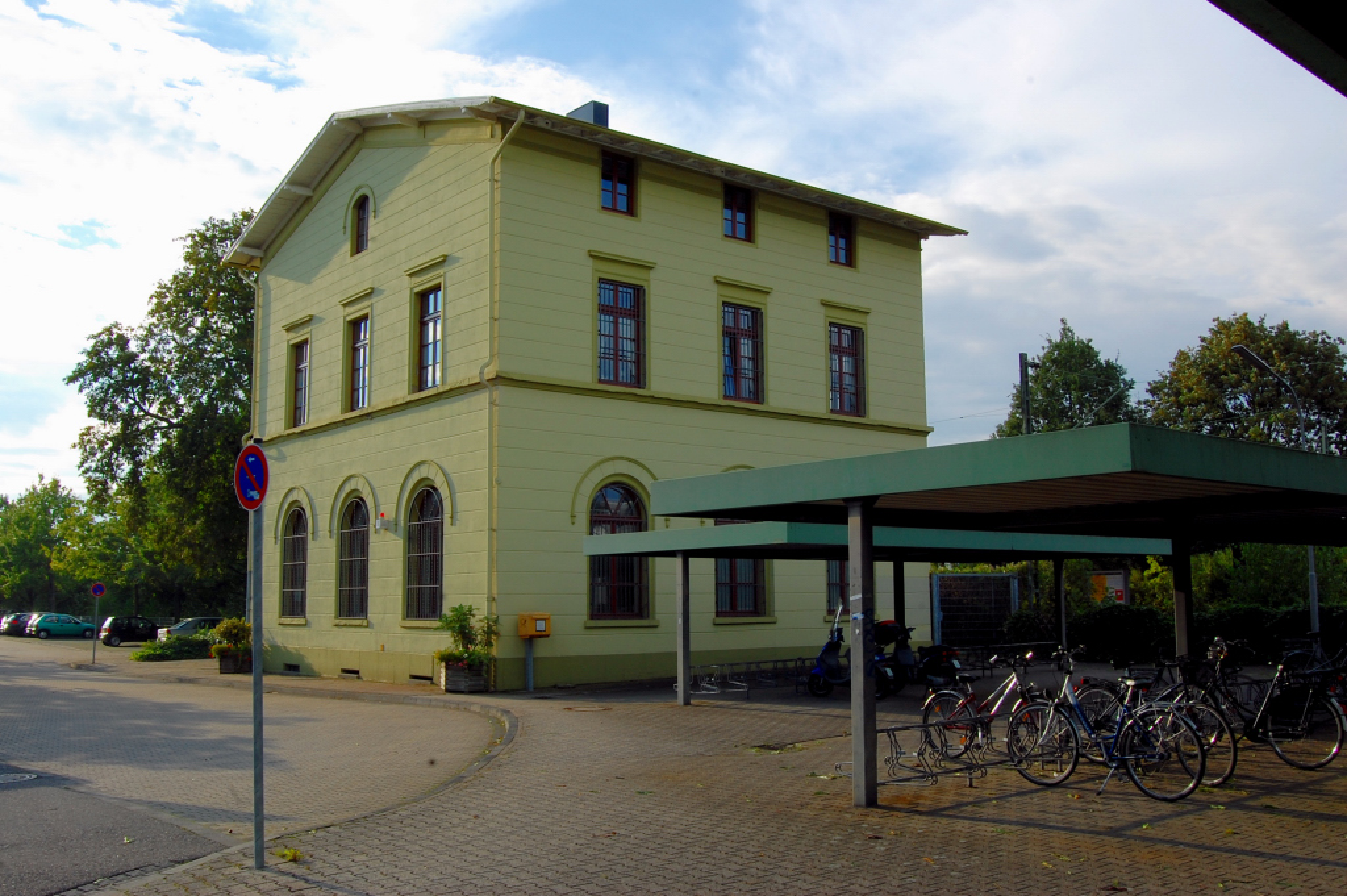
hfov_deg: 57.3
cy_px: 448
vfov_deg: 39.9
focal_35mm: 33
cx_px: 674
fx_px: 1234
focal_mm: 22
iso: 200
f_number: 16
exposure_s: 1/60
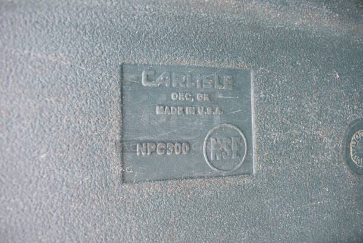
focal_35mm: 27
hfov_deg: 67.3
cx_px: 182
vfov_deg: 48.0
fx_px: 273
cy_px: 122
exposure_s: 1/60
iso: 400
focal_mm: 18
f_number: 5.6
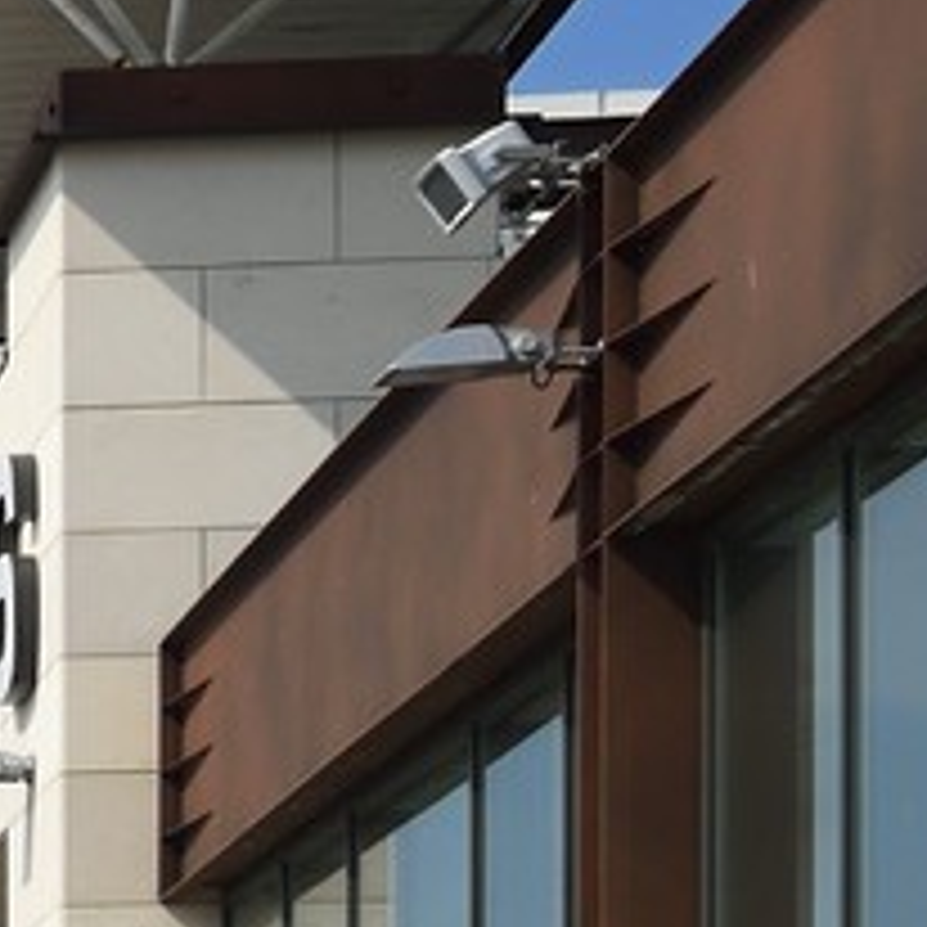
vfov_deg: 8.8
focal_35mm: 191
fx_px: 5787
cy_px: 1638
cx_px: -2025
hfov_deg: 7.7
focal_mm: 29
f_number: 11
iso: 200
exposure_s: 1/400
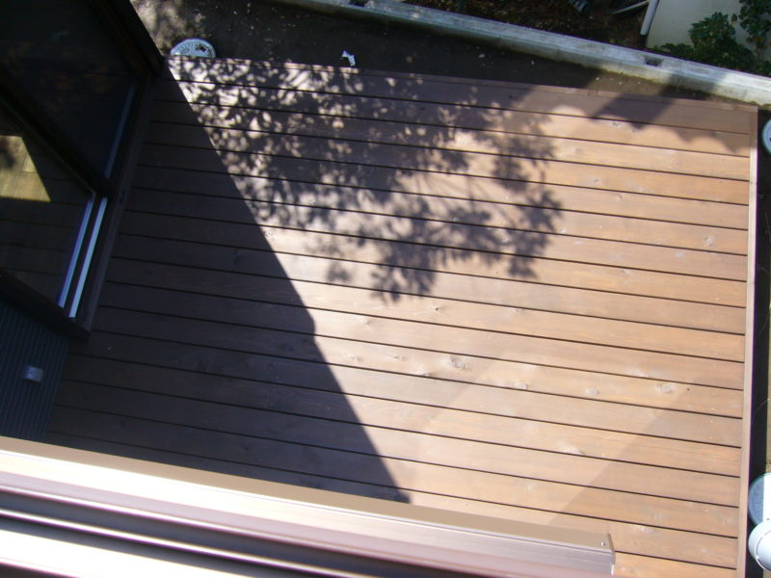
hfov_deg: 52.6
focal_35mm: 35
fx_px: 780
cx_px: 386
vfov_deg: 40.7
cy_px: 289
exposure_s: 1/125
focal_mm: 5.8
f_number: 5.6
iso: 80
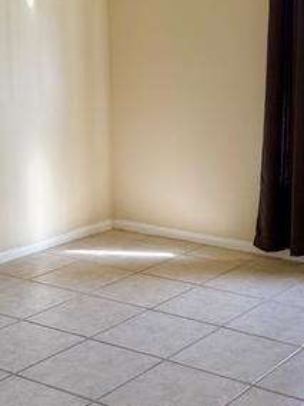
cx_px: 228
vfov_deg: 29.7
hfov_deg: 22.4
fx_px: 761
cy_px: 153
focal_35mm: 65
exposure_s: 1/94
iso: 200
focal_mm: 6.76
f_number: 1.78
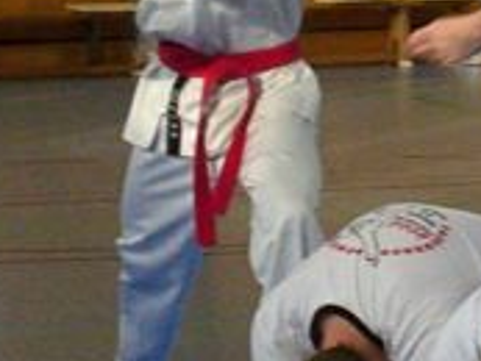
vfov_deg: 3.5
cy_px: -78
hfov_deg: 4.7
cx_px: 603
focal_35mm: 422
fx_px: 5868
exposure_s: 1/200
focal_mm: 23.7
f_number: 5.1
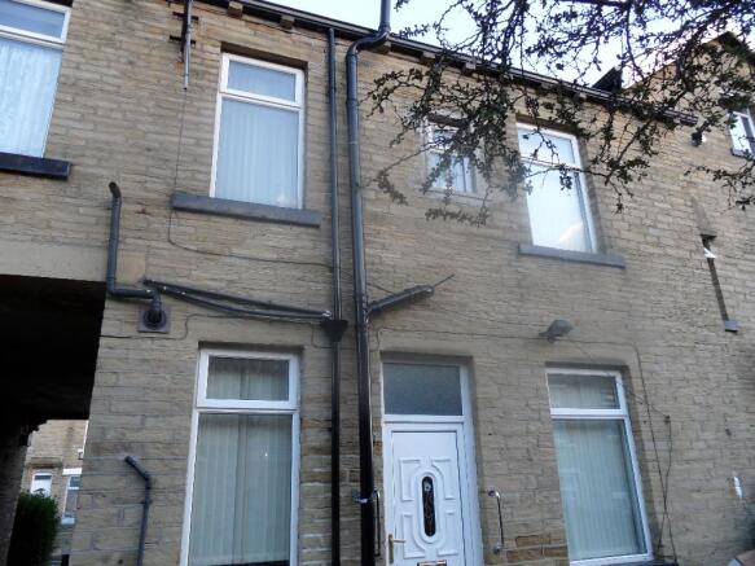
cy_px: 283
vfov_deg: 56.8
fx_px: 523
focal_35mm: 24
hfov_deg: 71.6
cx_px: 378
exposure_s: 1/60
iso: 80
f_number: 3.2
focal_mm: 3.9
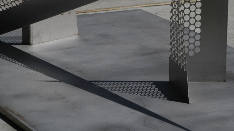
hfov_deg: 11.4
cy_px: 60
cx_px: 117
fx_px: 1172
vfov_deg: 6.4
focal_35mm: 189
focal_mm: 120
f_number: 11
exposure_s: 1/500
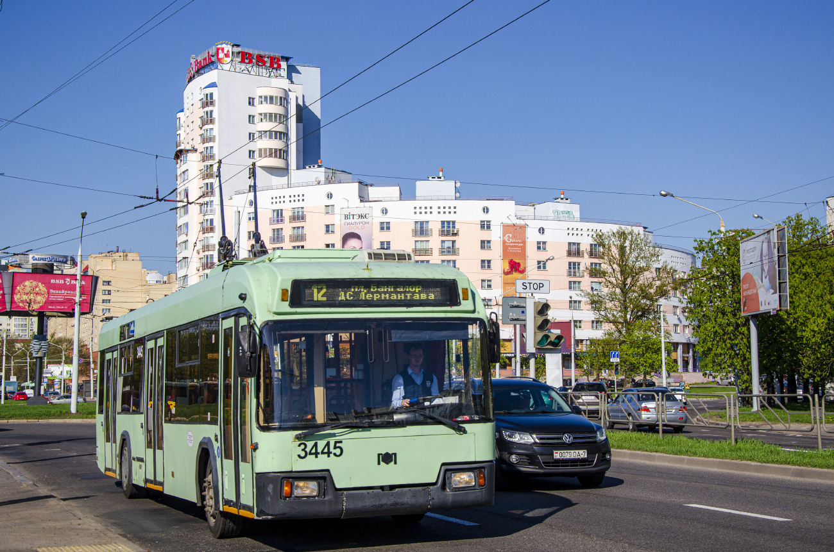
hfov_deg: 35.1
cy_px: 276
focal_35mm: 57
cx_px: 417
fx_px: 1318
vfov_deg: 23.7
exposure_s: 1/1250
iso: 125
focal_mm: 38
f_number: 6.3
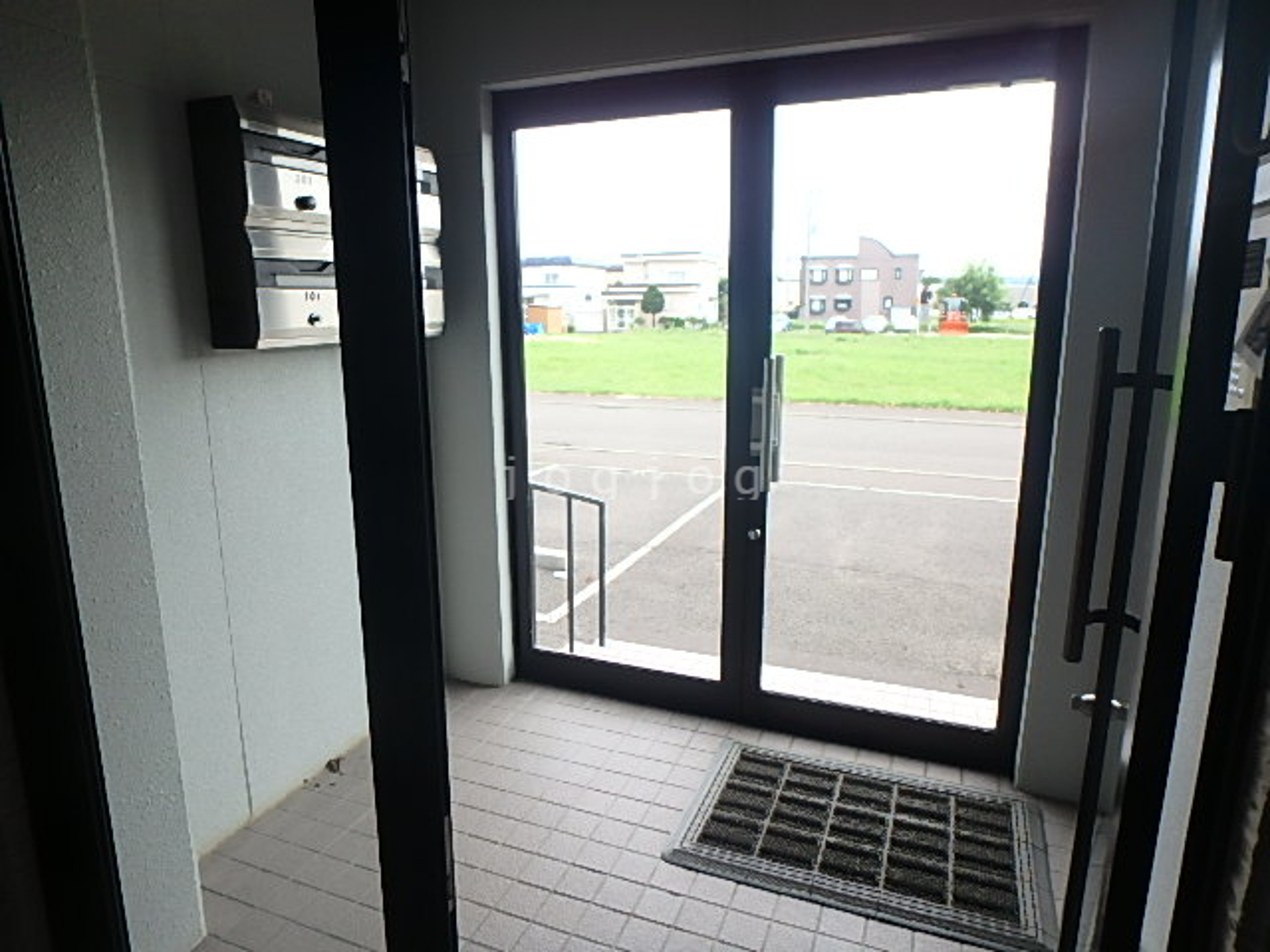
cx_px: 635
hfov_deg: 79.0
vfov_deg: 63.4
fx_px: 770
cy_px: 476
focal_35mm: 21
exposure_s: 1/100
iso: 125
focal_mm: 3.7
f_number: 3.5
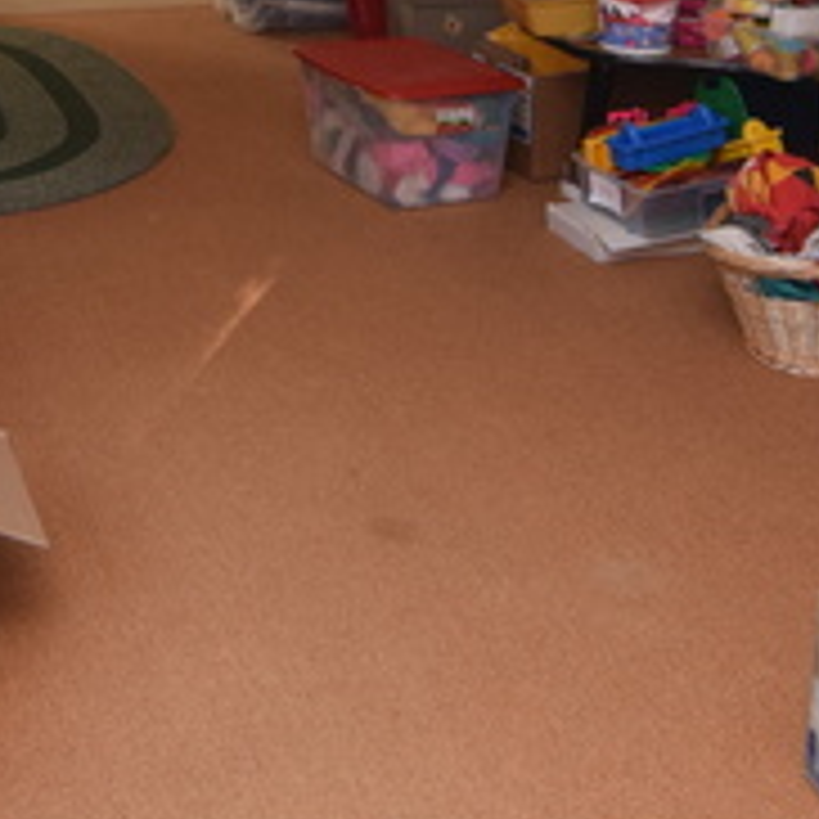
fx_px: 1794
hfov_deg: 25.4
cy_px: -184
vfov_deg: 23.3
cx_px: 198
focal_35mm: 67
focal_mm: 11
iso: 800
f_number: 5
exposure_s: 1/100
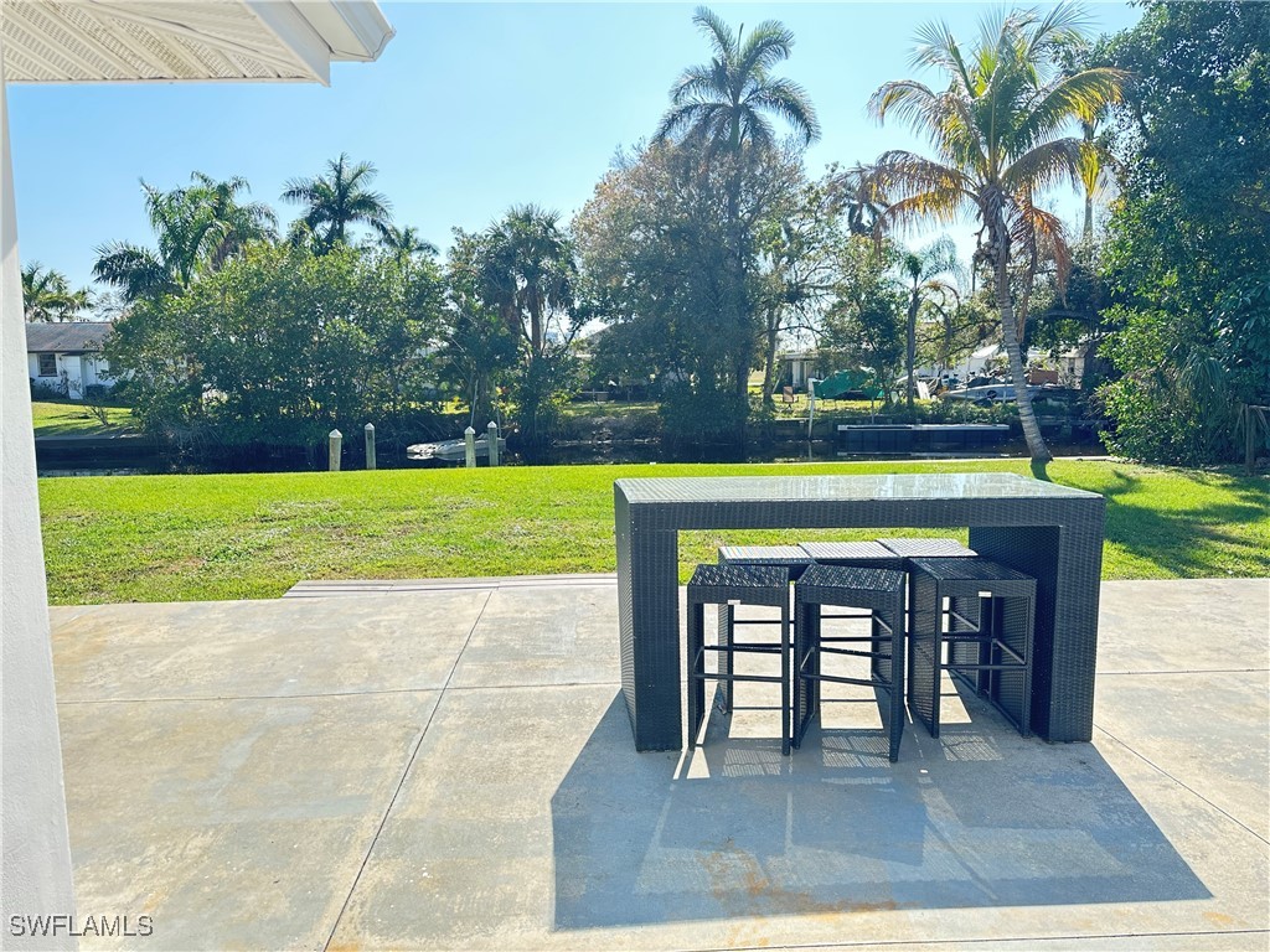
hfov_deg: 71.6
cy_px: 476
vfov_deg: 56.8
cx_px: 635
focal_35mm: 24
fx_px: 881
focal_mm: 6.86
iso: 80
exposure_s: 1/1072
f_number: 1.78
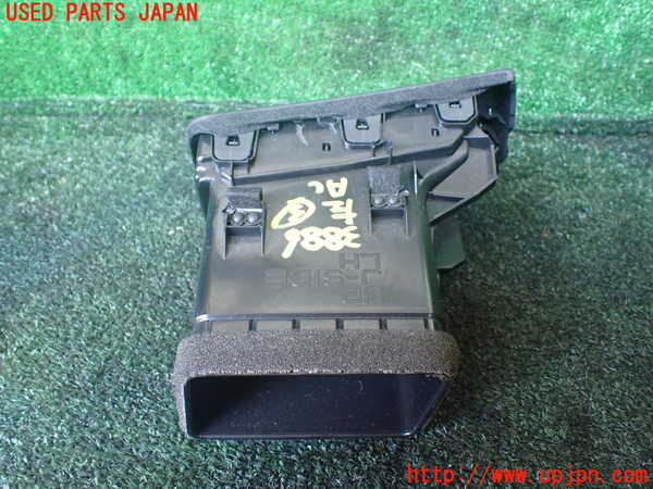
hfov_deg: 60.0
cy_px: 244
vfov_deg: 46.8
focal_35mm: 30
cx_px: 326
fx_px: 566
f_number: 2.3
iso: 800
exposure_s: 1/80
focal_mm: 5.4
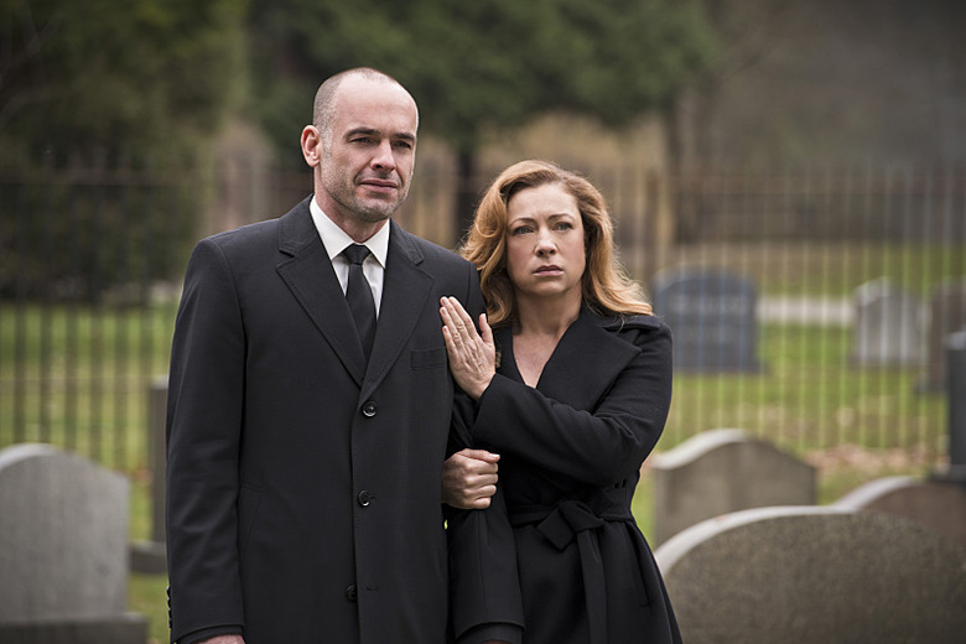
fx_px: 5366
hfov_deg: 10.3
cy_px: 322
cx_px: 483
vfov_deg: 6.9
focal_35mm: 200
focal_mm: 200
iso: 125
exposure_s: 1/125
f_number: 5.6
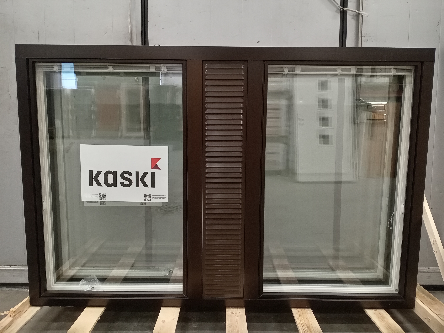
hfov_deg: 65.3
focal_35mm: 27
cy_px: 166
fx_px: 346
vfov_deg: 51.4
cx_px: 222
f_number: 1.8
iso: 1273
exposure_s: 1/20
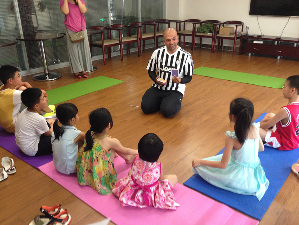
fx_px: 285
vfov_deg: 42.9
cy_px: 112
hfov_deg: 55.4
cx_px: 150
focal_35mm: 33
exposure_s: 1/20
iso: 160
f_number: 2.4
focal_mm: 4.12
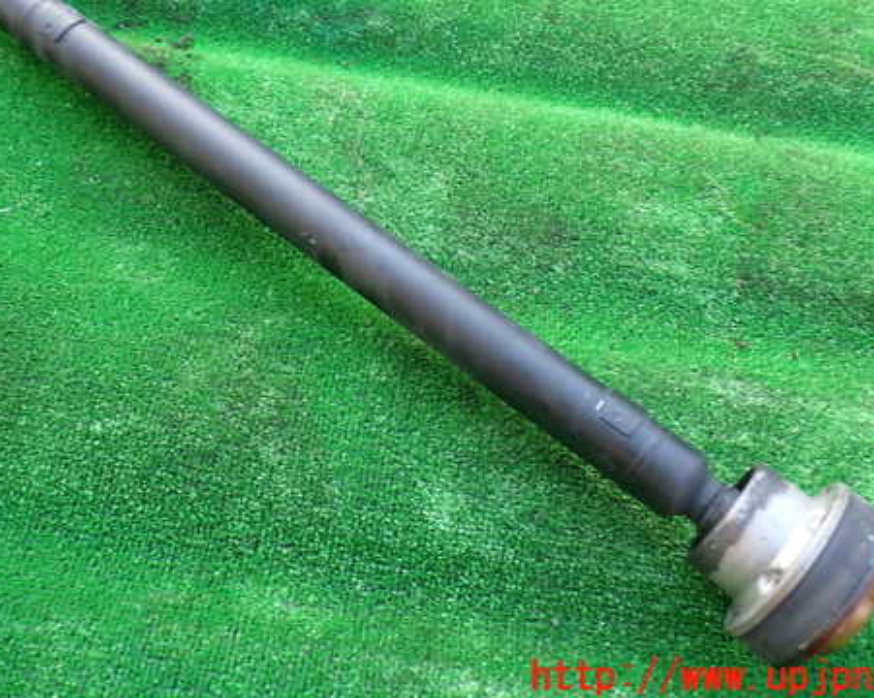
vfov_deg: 38.0
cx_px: 388
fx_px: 1008
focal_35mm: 39
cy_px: 266
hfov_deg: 46.8
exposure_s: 1/100
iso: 100
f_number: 2.3
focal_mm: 5.4
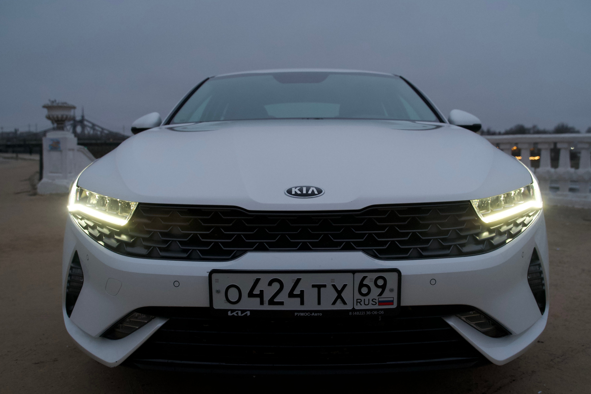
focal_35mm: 32
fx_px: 525
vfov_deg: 41.1
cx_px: 304
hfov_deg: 58.7
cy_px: 218
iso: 3200
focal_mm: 28
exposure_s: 1/125
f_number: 4.5
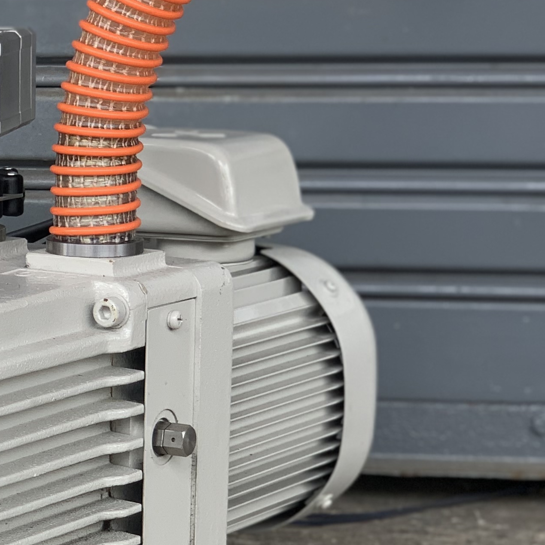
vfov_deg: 11.9
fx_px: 2601
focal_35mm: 146
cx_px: -237
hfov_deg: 11.5
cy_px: 390
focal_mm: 6
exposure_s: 1/122
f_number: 2.4
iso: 16
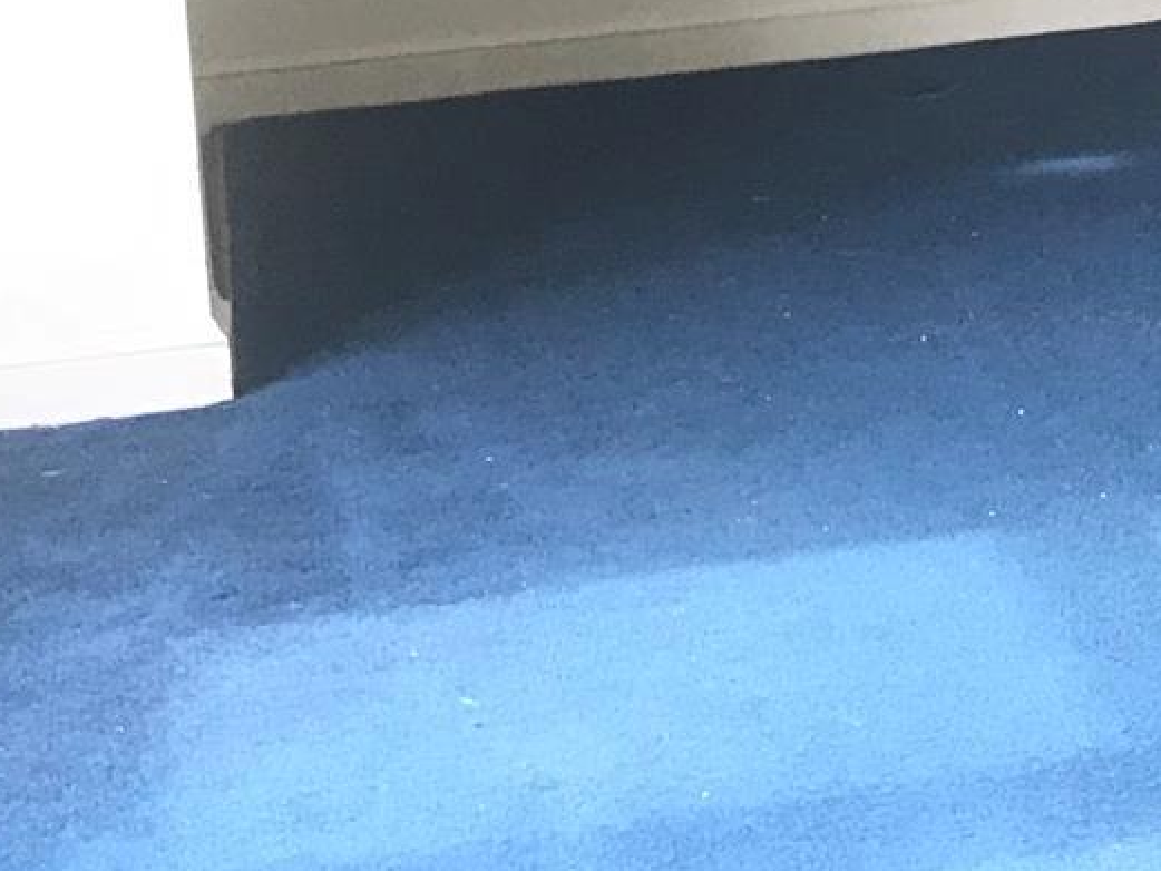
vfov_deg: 13.2
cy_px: -123
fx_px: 3690
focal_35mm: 110
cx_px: 1720
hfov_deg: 16.4
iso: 25
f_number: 1.8
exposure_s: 1/30
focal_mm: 3.99
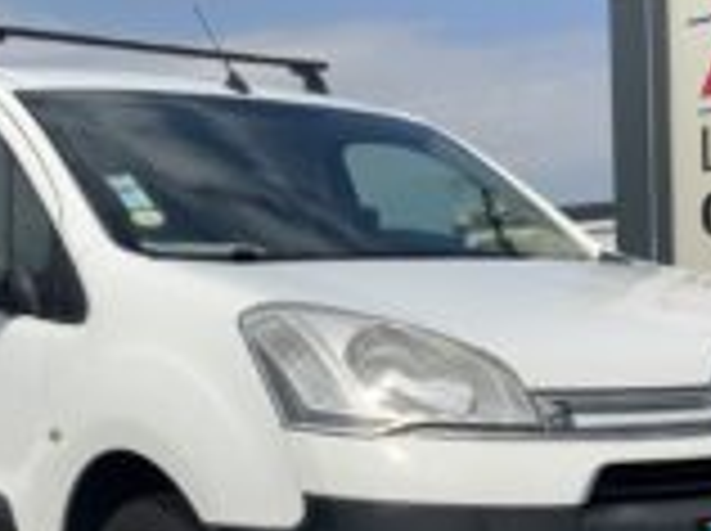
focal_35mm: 69
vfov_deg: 20.9
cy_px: 466
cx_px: 389
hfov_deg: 28.2
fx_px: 1415
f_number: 1.8
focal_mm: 3
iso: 20
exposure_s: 1/3534
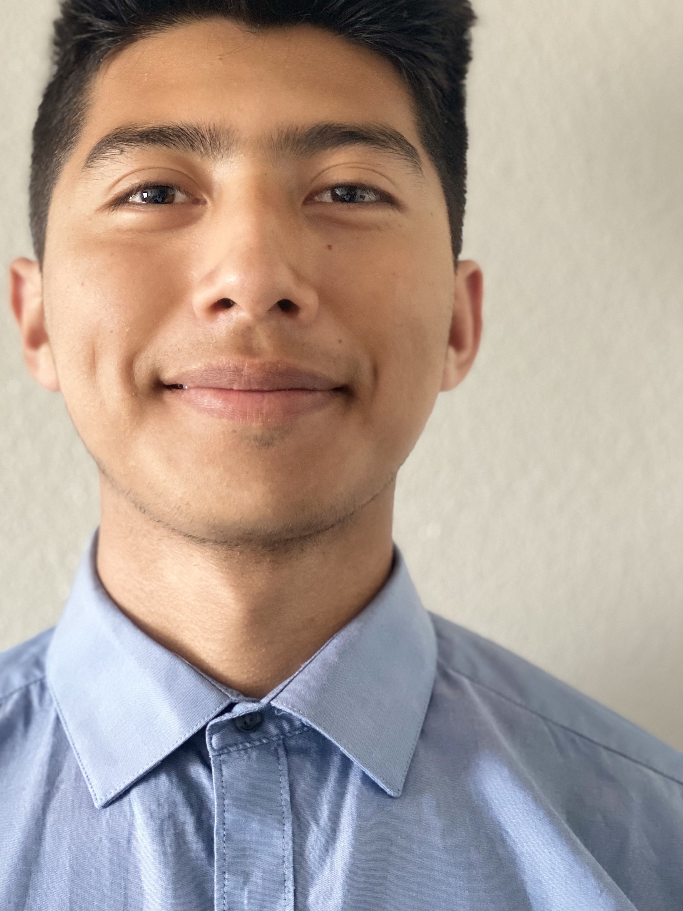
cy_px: 407
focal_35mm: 64
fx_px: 1684
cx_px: 271
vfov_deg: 30.2
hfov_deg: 22.9
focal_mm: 6
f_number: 2
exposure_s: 1/40
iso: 250
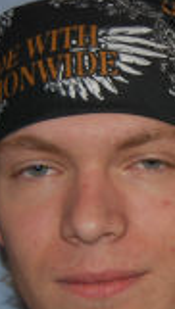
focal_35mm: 140
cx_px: 315
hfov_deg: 8.4
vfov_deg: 15.3
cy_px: 216
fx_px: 1151
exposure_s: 1/60
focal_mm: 32
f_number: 4.5
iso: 400
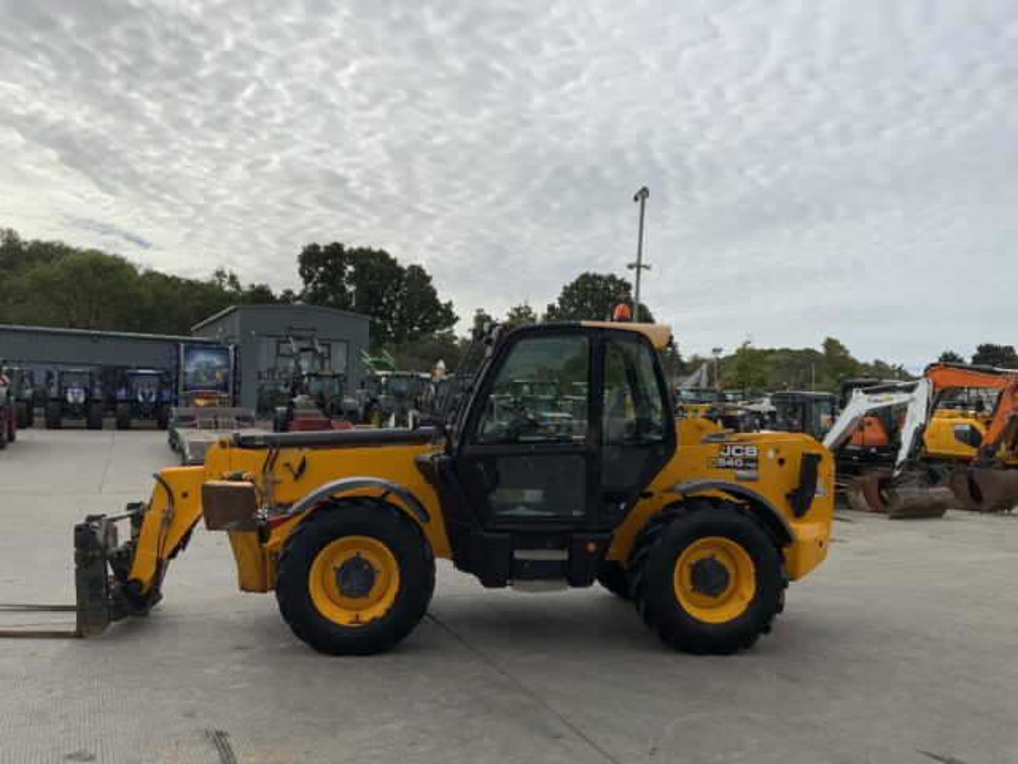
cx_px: 509
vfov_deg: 48.2
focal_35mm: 29
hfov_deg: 61.7
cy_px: 382
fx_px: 853
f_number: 1.8
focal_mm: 3
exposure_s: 1/5263
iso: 20
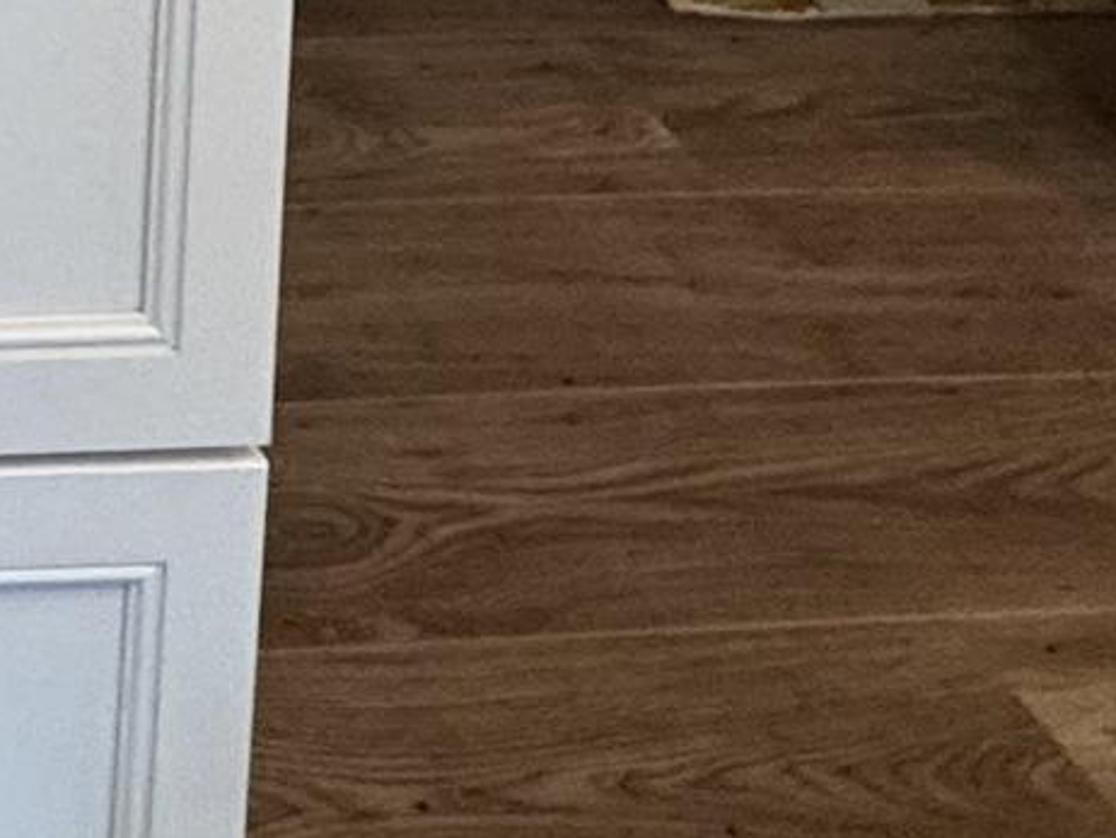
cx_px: -853
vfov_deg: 11.4
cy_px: -1495
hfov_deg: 17.4
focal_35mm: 93
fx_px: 3000
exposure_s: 1/60
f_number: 2.2
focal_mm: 2.22
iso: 160
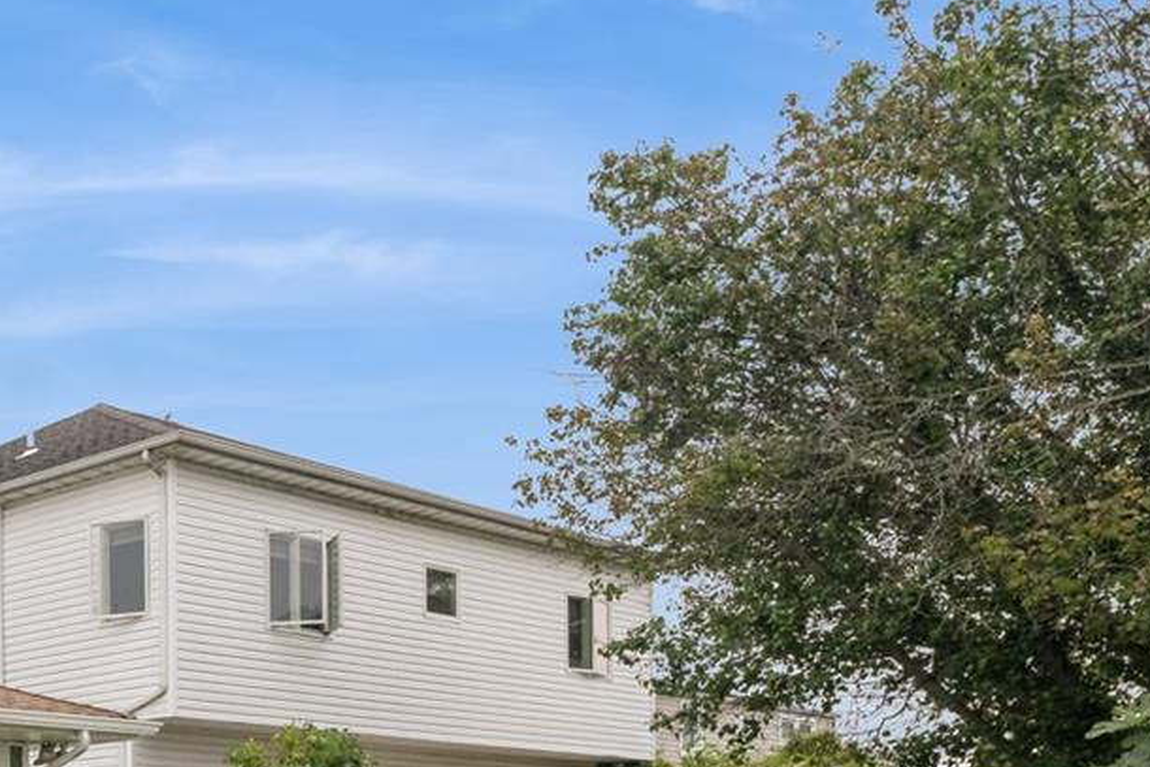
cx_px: -394
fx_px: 1502
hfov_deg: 31.1
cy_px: 864
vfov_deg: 26.2
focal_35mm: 47
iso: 400
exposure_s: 1/640
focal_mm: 14
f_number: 11
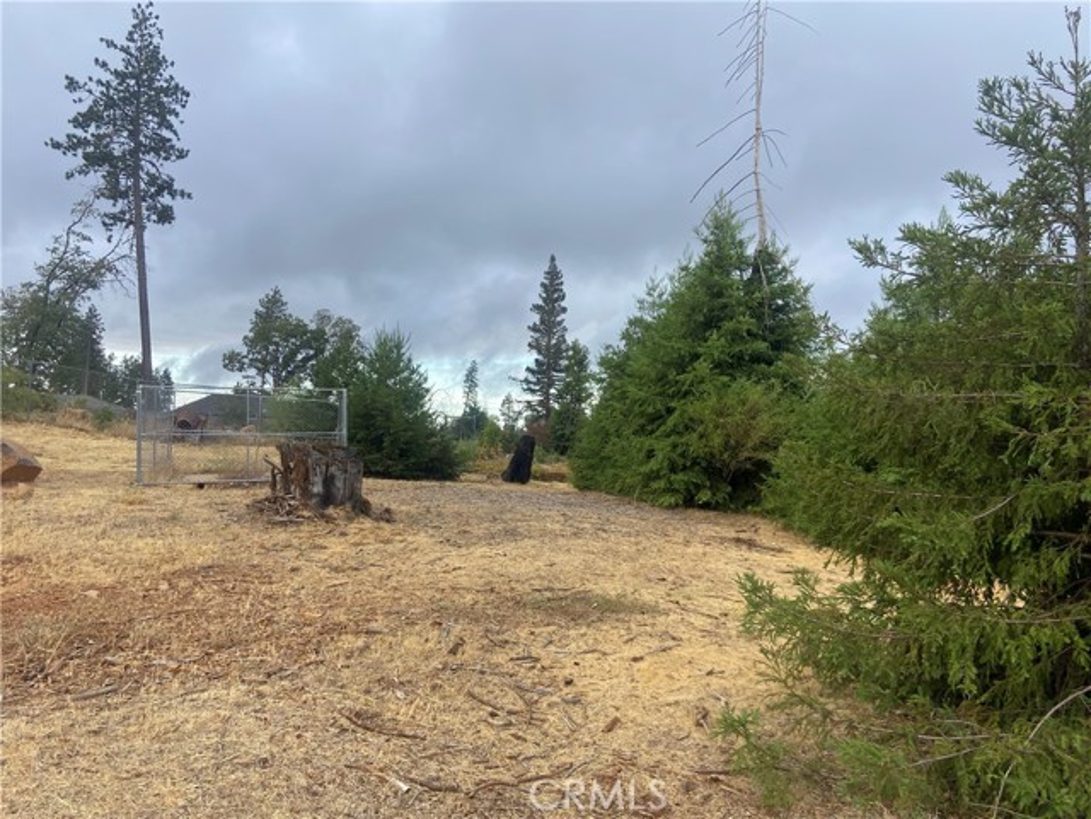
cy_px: 410
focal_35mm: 26
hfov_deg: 67.3
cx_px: 546
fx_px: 819
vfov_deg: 53.1
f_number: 1.8
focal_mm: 4.25
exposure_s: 1/491
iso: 32
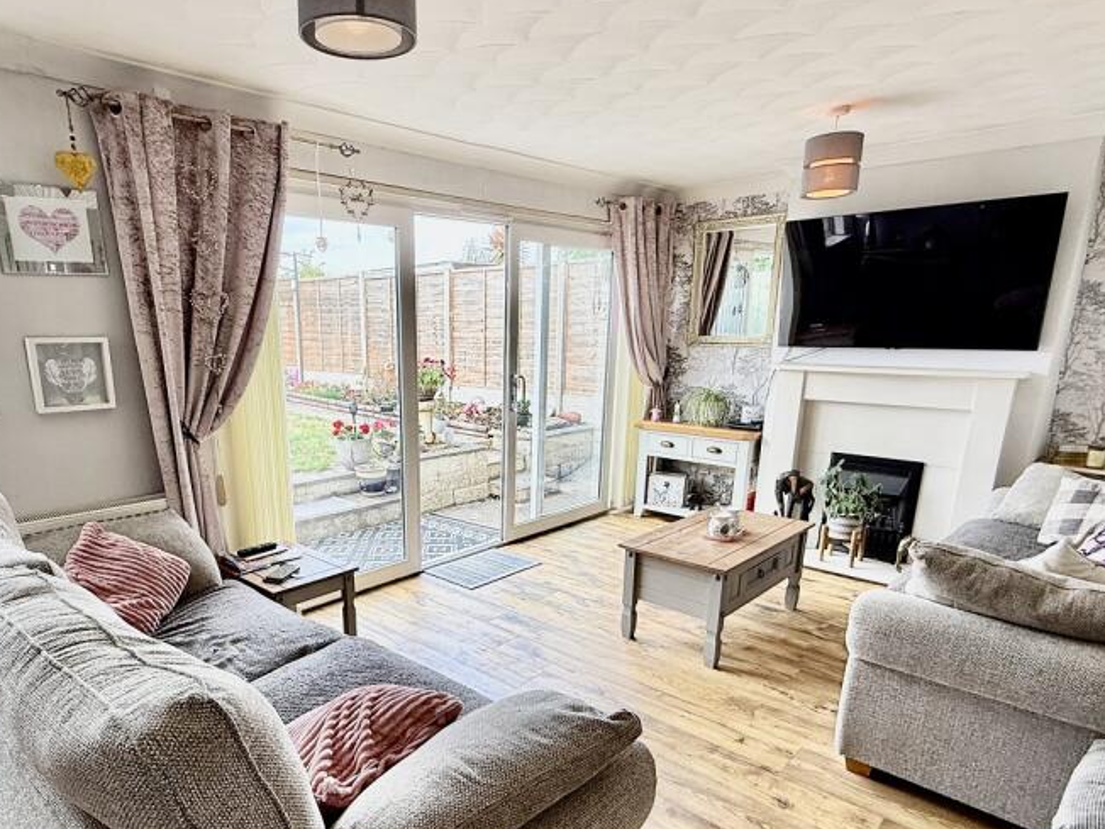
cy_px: 522
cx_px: 463
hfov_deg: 75.8
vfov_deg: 60.2
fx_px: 702
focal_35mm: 22
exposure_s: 1/109
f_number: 2.2
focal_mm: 2.22
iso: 64
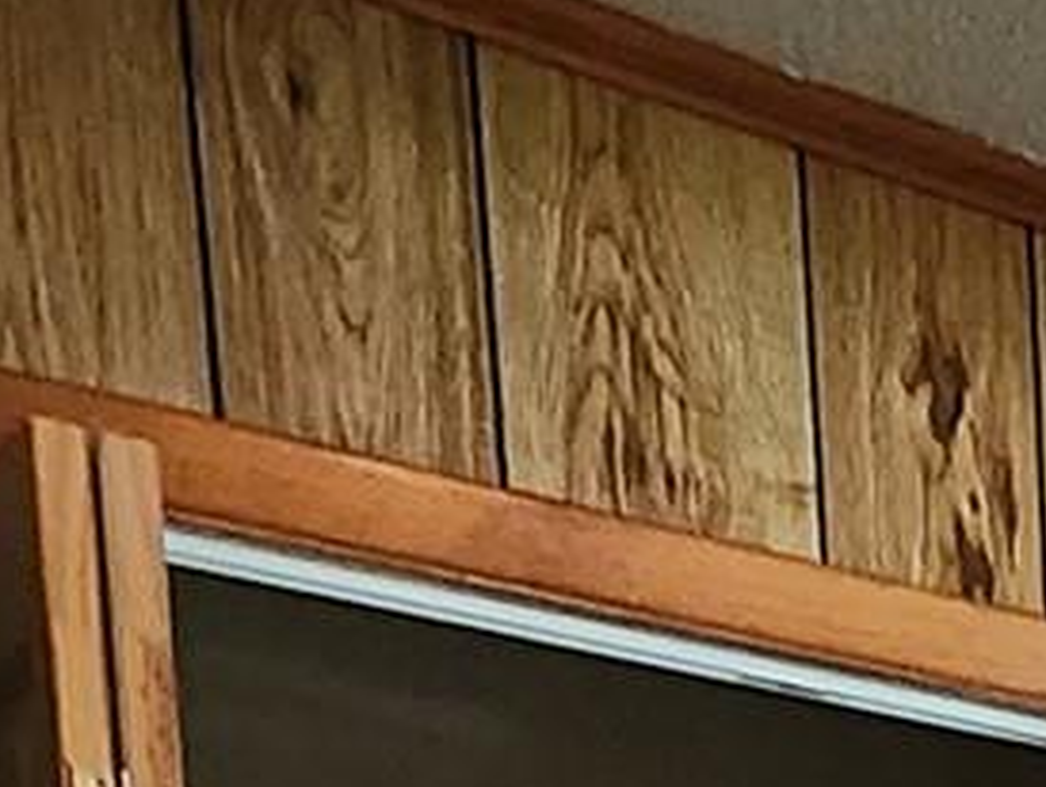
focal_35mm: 97
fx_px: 2934
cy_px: 2216
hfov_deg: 16.8
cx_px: 1878
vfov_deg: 11.1
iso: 800
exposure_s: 1/24
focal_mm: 2.2
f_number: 2.2
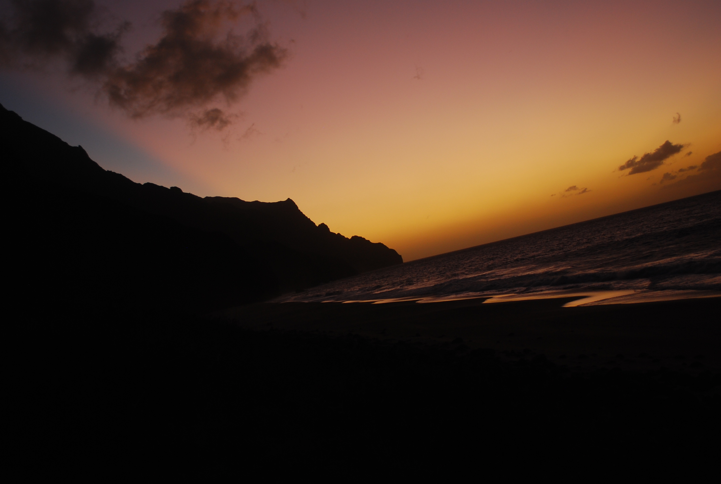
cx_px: 360
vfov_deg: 30.0
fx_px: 903
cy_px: 242
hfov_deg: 43.5
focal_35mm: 45
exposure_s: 1/60
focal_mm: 30
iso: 200
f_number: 4.8
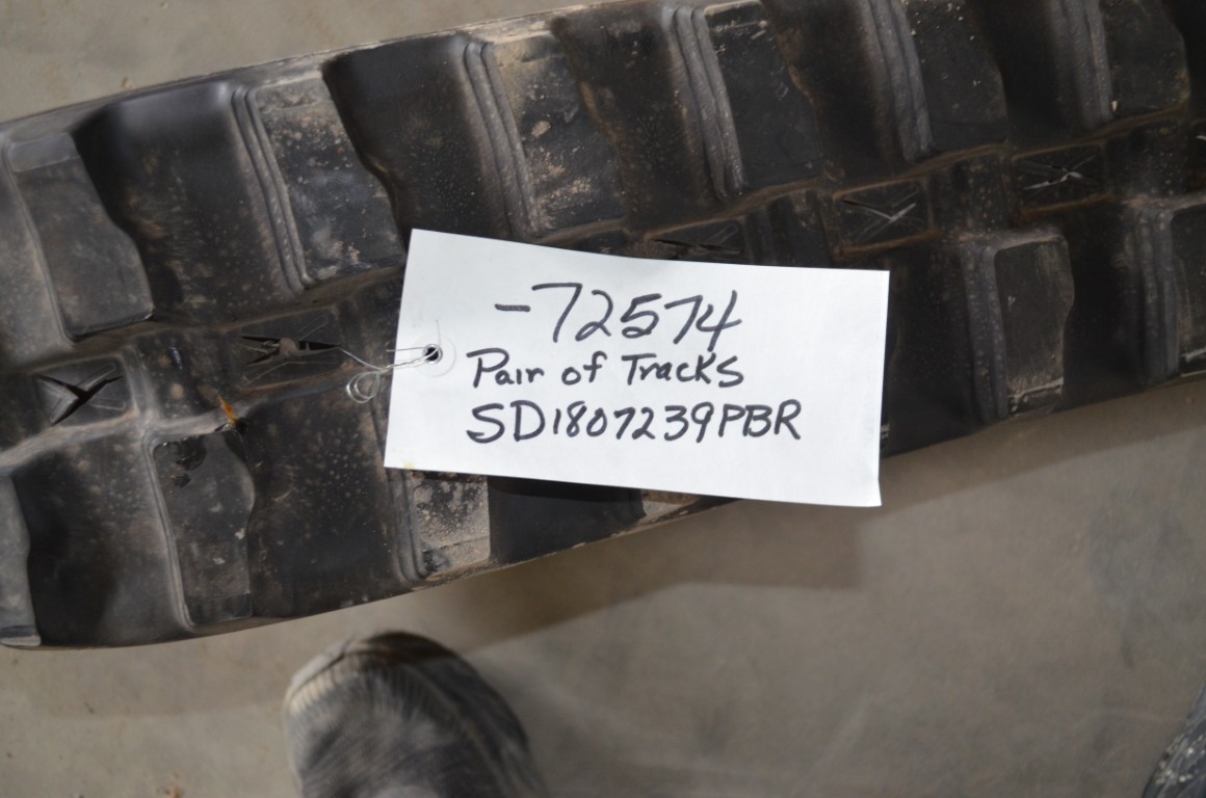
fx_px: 1203
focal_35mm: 36
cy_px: 399
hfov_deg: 53.2
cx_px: 603
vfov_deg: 36.7
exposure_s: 1/60
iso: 900
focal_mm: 24
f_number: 4
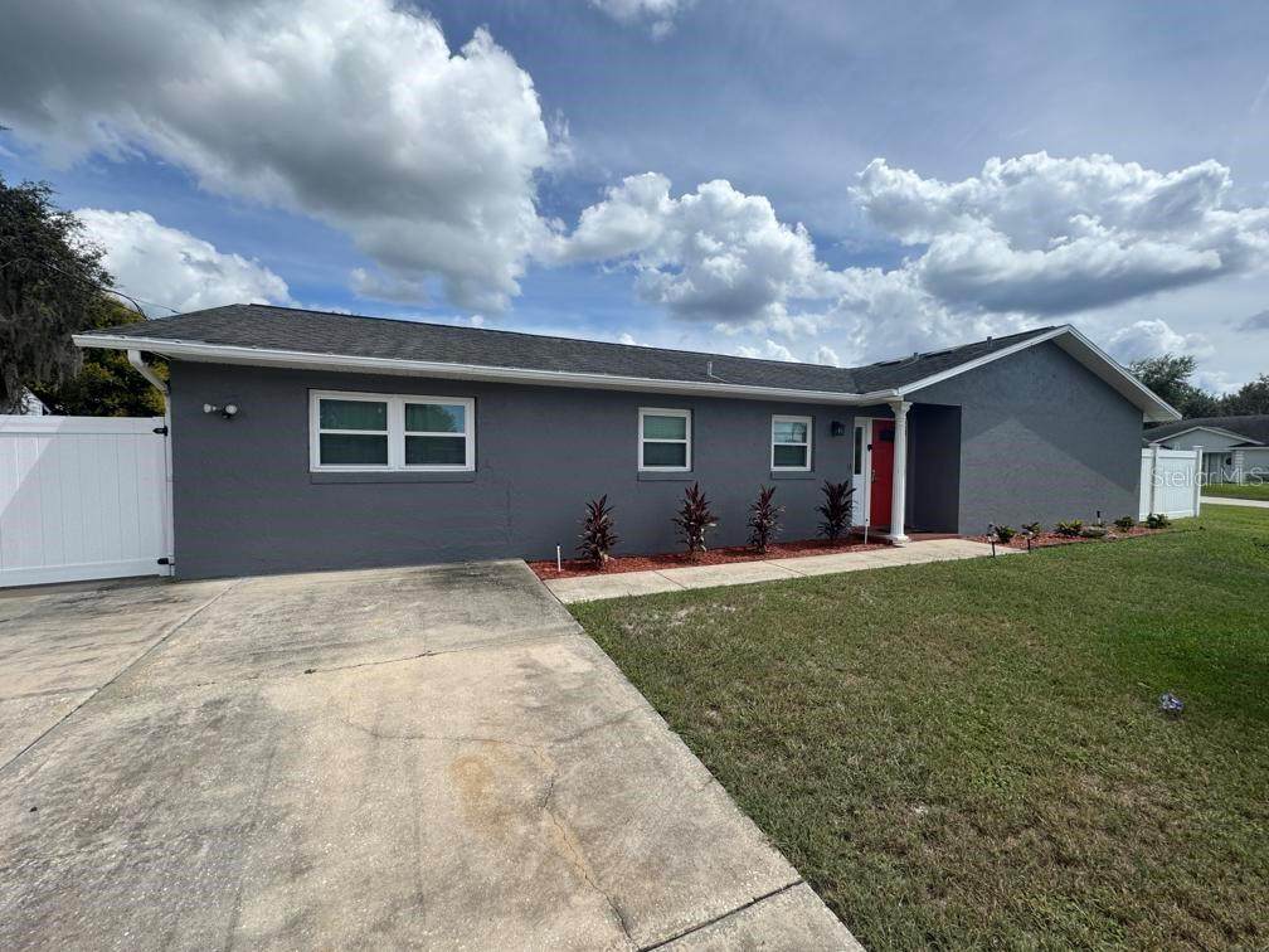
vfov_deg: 85.7
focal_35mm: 14
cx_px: 634
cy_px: 476
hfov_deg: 102.1
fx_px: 513
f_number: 2.2
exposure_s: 1/1880
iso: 40
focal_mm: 2.22
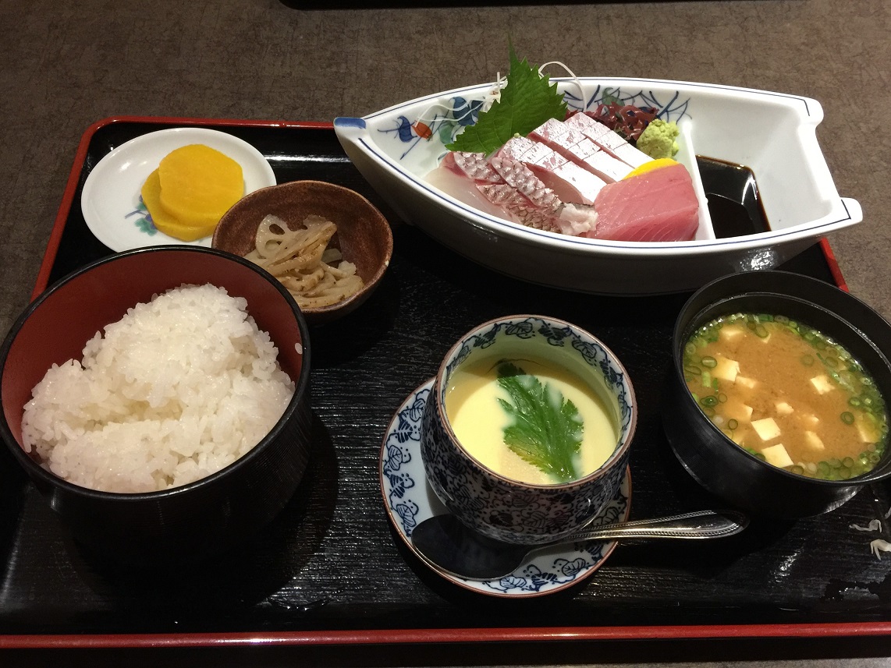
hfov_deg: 61.6
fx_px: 747
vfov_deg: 48.2
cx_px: 446
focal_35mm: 29
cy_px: 334
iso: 125
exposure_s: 1/10
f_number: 2.2
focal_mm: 4.15
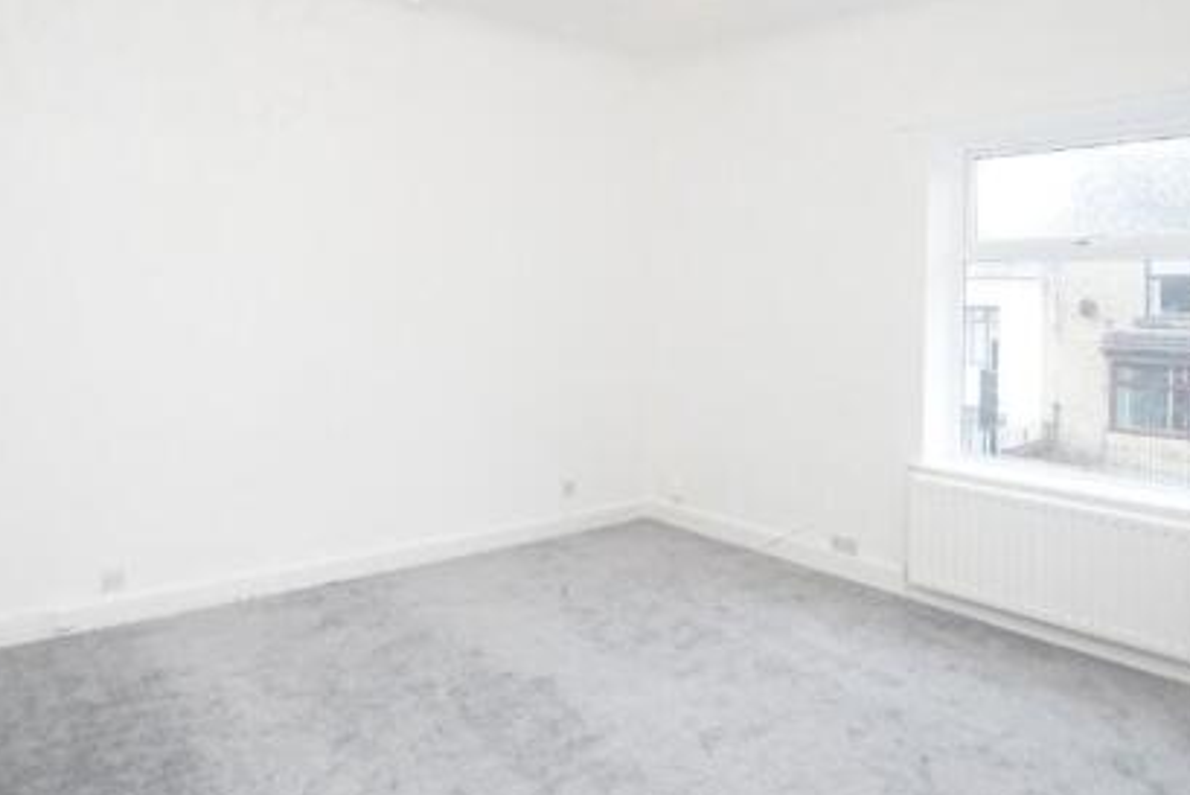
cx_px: 534
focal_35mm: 24
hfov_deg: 73.5
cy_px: 377
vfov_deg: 53.1
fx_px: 794
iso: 2500
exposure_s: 1/160
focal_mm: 10
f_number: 3.5
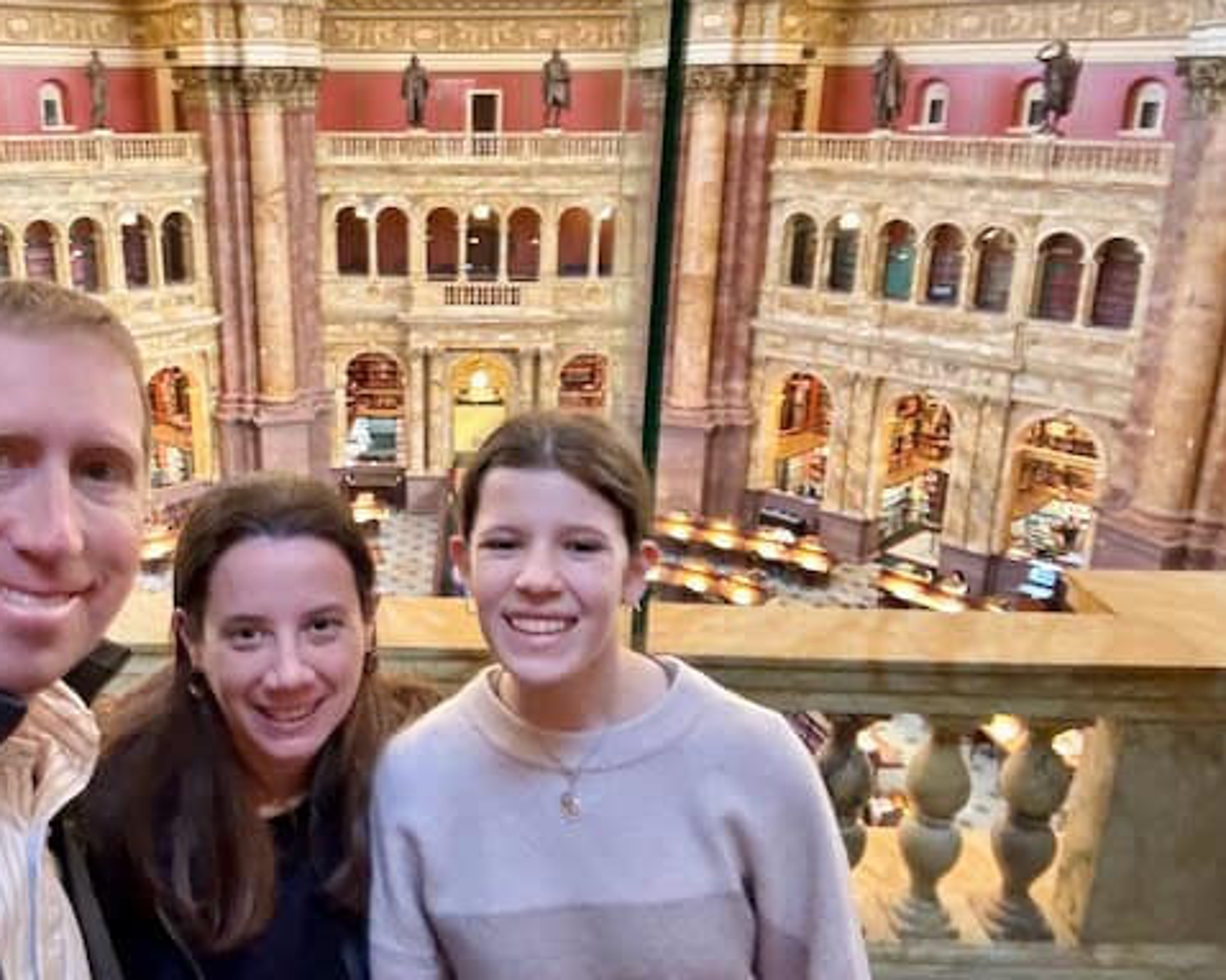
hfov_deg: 57.8
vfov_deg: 48.4
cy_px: 427
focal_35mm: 30
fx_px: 1088
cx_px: 438
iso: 640
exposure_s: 1/15
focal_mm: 2.7
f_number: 1.9
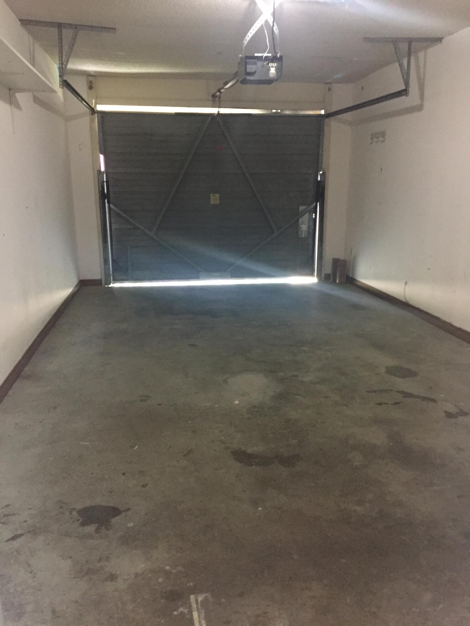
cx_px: 235
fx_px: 525
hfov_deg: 48.2
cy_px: 313
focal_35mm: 29
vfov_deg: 61.7
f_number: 2.2
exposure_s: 1/15
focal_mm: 4.15
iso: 320
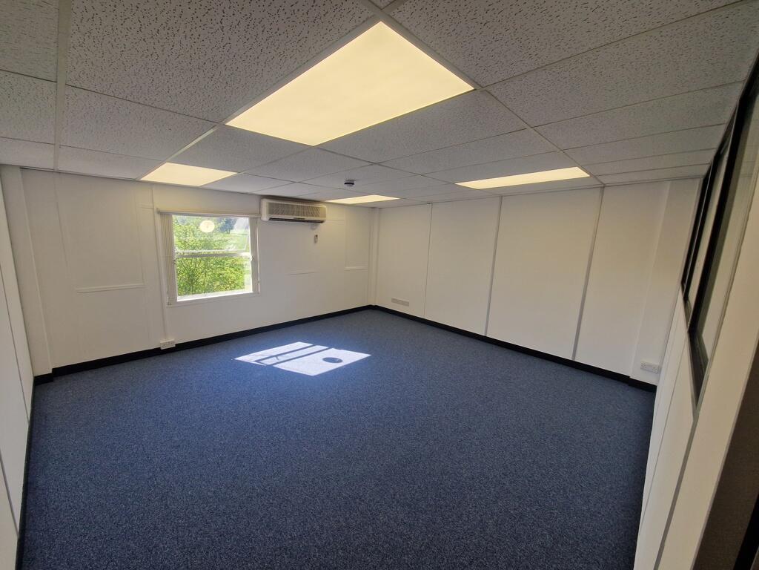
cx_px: 380
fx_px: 285
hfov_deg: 106.2
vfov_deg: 89.9
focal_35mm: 13
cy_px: 285
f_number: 2.2
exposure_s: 1/267
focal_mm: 2.2
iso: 50
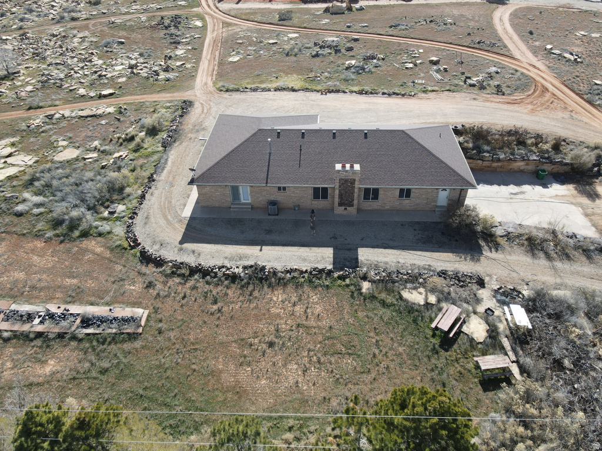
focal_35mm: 24
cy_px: 226
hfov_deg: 71.6
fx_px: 417
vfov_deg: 56.8
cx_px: 301
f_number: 2.8
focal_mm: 4.5
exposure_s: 1/350
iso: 100
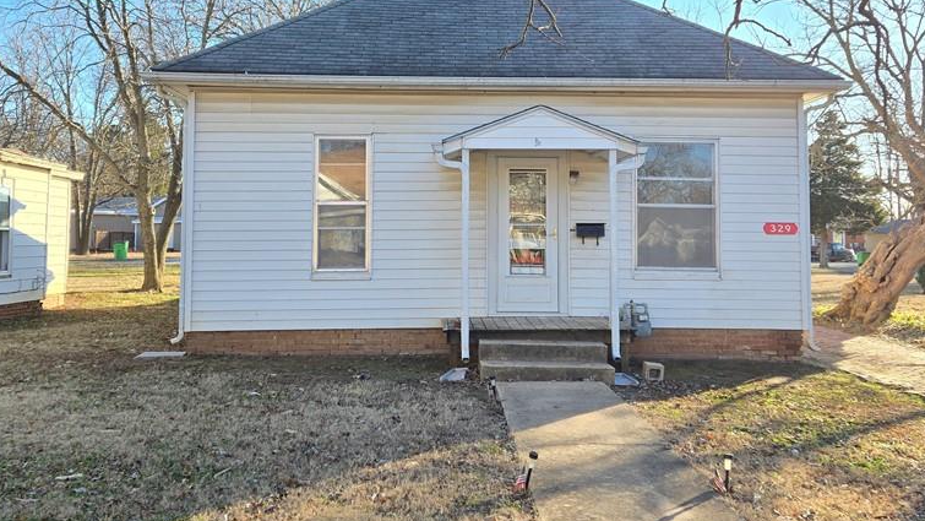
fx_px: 834
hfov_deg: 58.0
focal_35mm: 34
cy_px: 184
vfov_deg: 34.4
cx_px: 478
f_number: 1.8
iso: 25
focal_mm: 5.4
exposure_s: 1/426
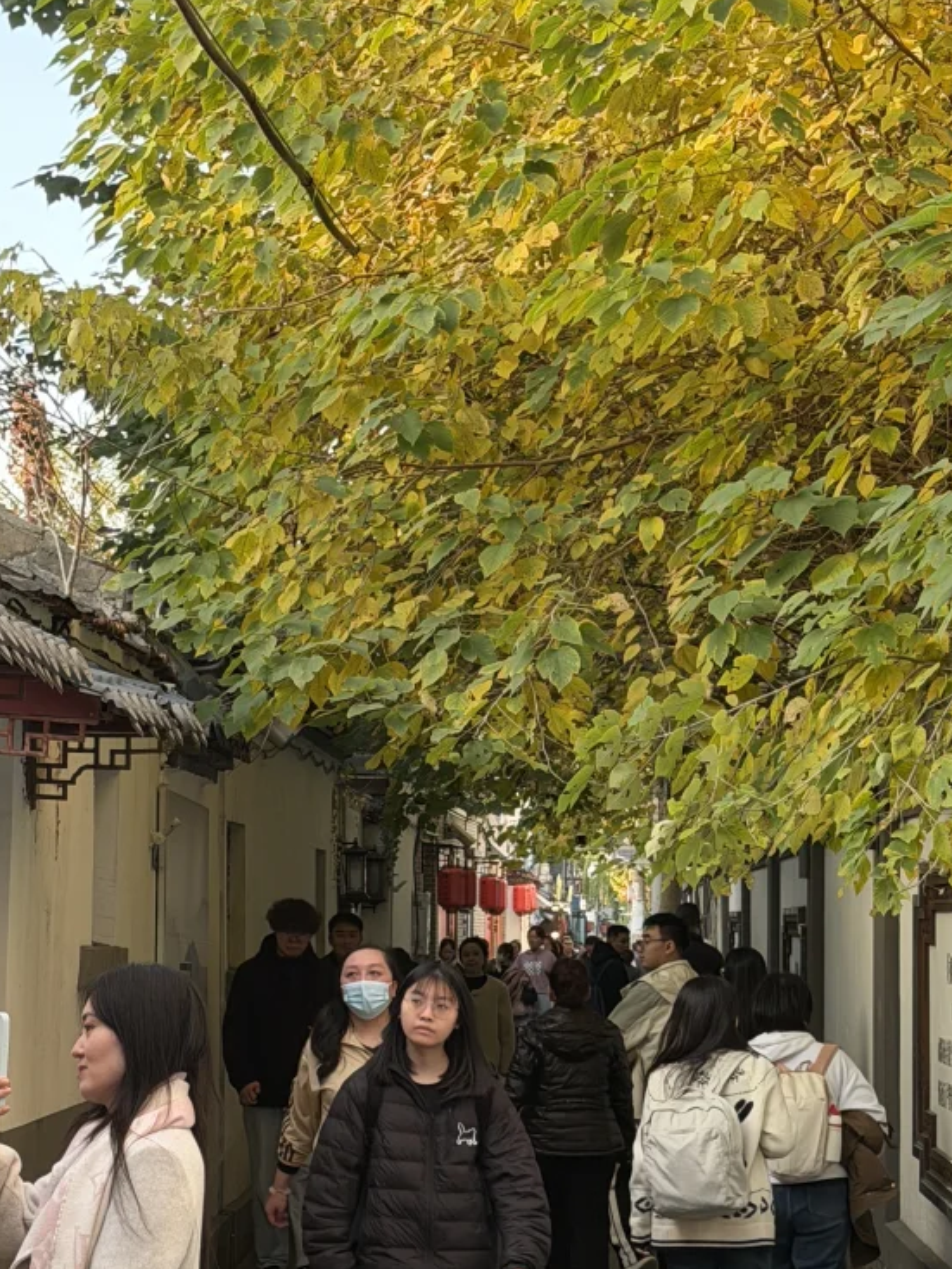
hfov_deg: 15.7
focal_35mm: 94
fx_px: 3448
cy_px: 863
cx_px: 510
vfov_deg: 20.8
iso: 64
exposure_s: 1/175
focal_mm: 6.76
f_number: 1.78
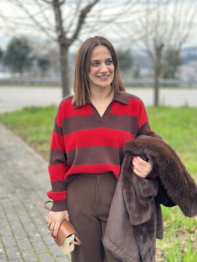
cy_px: 131
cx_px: 98
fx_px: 364
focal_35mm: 48
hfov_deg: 30.3
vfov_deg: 39.7
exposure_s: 1/373
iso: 80
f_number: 1.78
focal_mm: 6.86
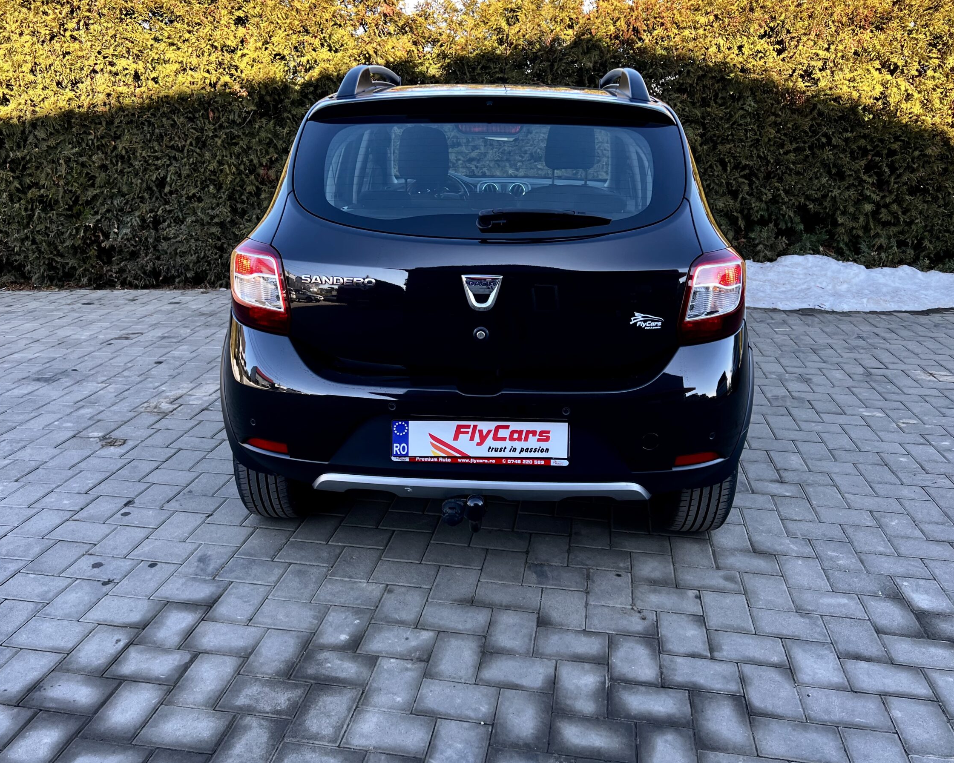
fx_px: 819
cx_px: 478
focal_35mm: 29
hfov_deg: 60.4
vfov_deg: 50.0
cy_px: 371
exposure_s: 1/300
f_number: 1.5
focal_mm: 5.7
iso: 50
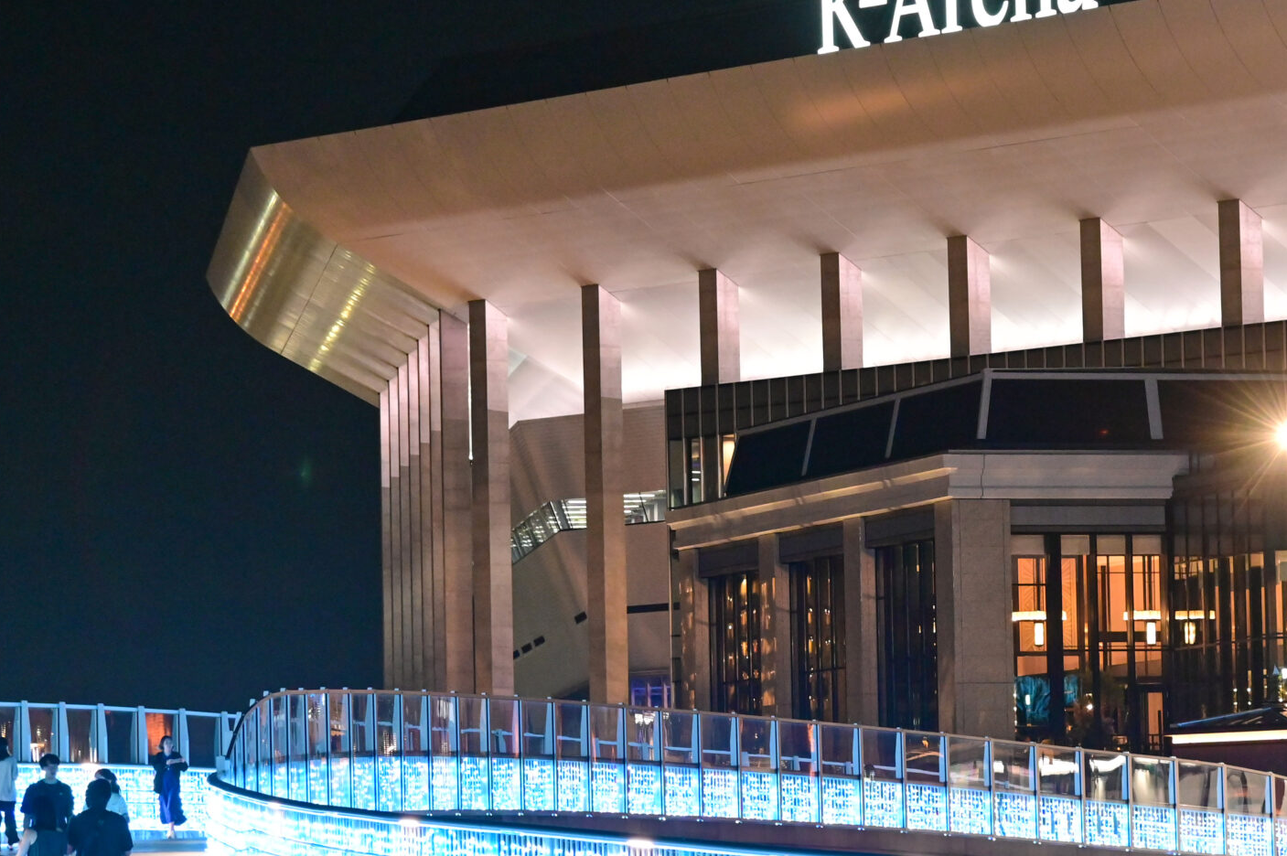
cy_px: 457
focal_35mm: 191
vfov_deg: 7.2
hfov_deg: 10.8
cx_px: 791
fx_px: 6823
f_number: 4
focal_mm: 105
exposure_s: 1/30
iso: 4000
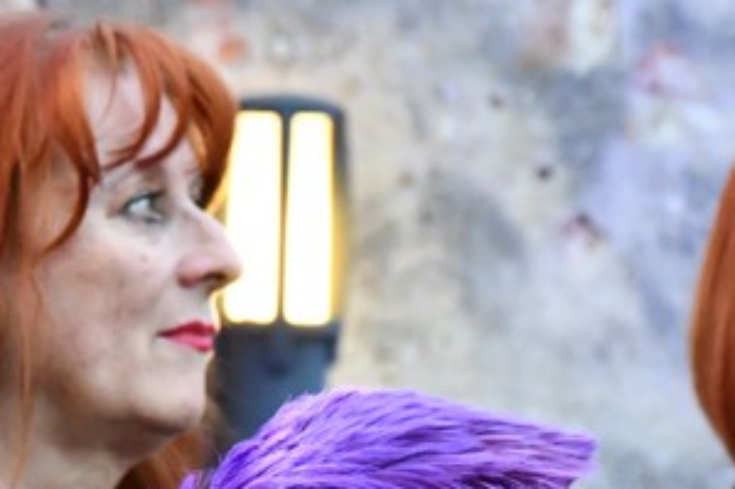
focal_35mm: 720
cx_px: 231
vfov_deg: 1.9
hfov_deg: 2.9
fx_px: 14691
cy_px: 436
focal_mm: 140
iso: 3200
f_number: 5.6
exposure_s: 1/320
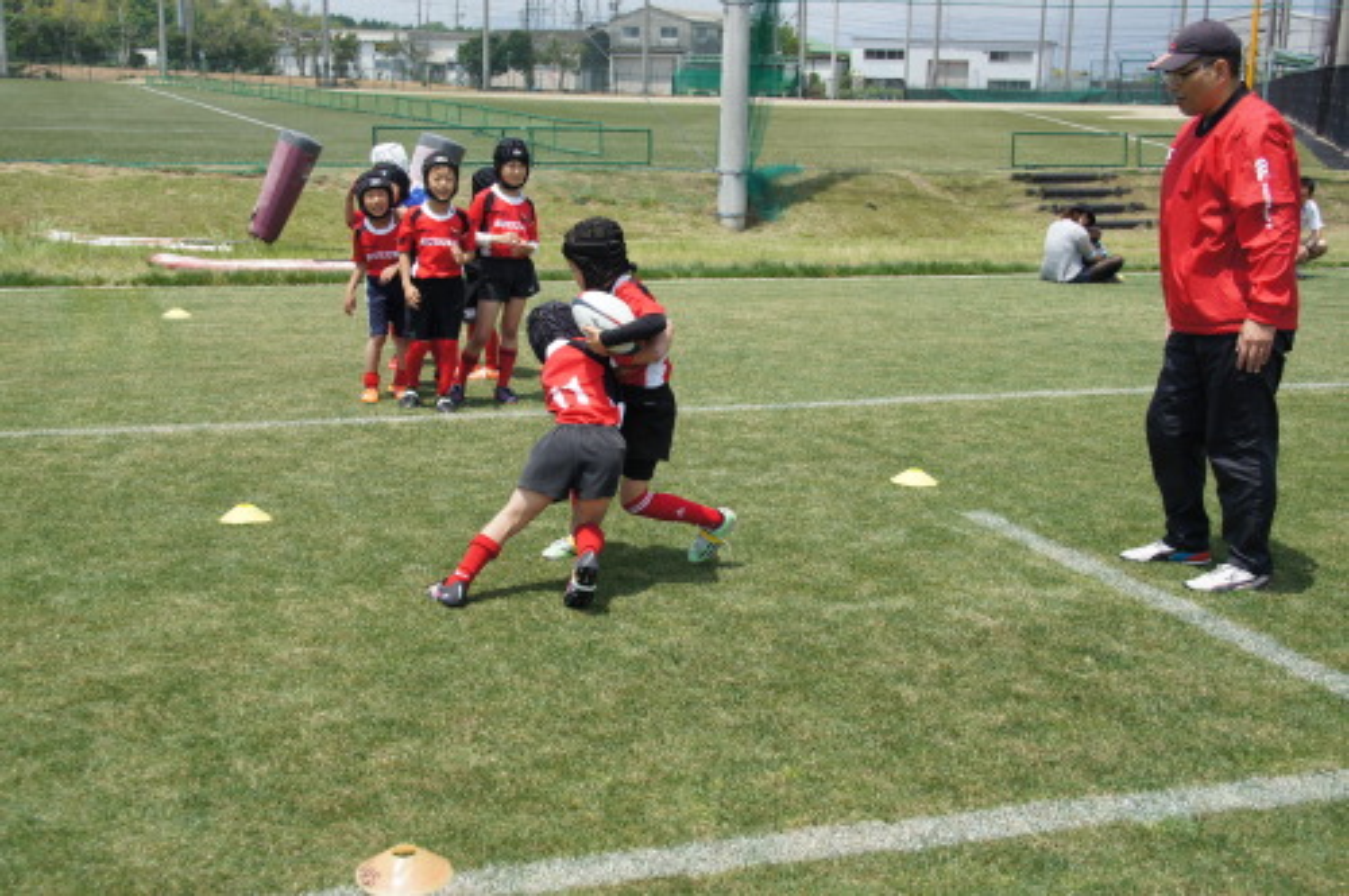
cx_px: 674
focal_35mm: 46
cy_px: 448
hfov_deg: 42.4
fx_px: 1740
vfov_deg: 28.9
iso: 400
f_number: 5.6
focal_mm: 31
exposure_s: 1/1600
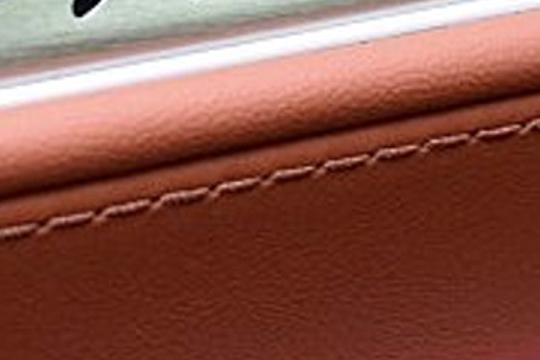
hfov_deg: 7.4
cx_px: 271
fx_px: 4170
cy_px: -513
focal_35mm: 278
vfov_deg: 4.8
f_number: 7.1
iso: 800
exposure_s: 1/60
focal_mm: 31
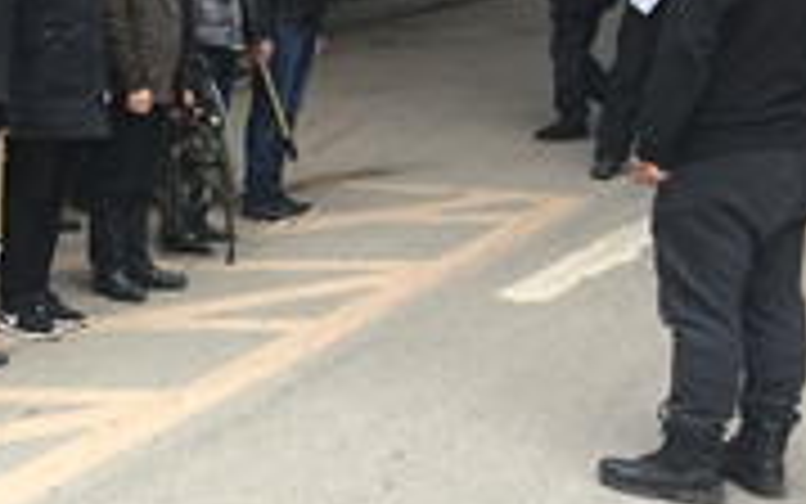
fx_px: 1890
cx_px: -306
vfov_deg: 15.2
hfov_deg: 21.3
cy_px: 142
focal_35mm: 86
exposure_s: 1/33
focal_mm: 4.15
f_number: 2.2
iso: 160
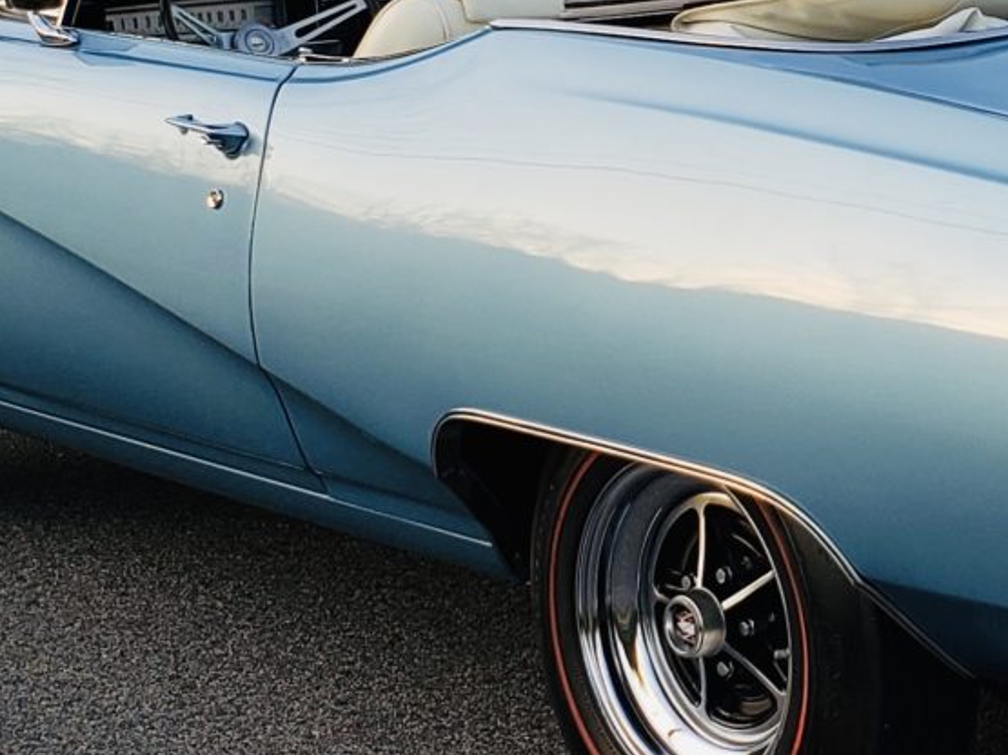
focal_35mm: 96
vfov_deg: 15.2
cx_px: 957
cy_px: 71
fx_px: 2795
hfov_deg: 19.9
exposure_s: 1/128
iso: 50
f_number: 2.4
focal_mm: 4.3
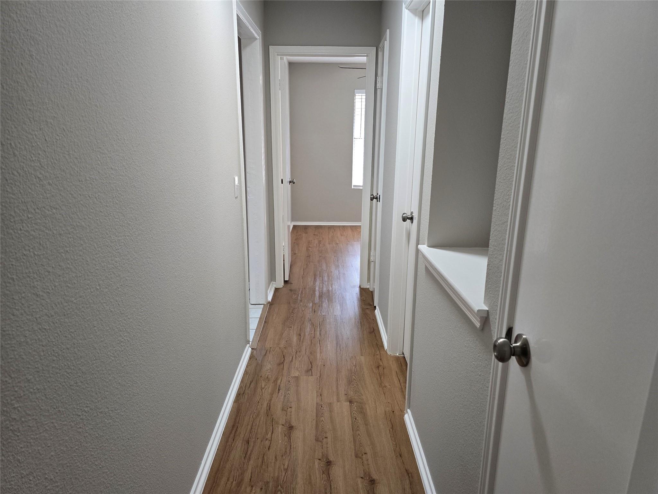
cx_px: 329
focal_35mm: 23
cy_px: 247
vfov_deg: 58.9
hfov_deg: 73.9
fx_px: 437
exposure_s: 1/120
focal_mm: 6.3
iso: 250
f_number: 1.7
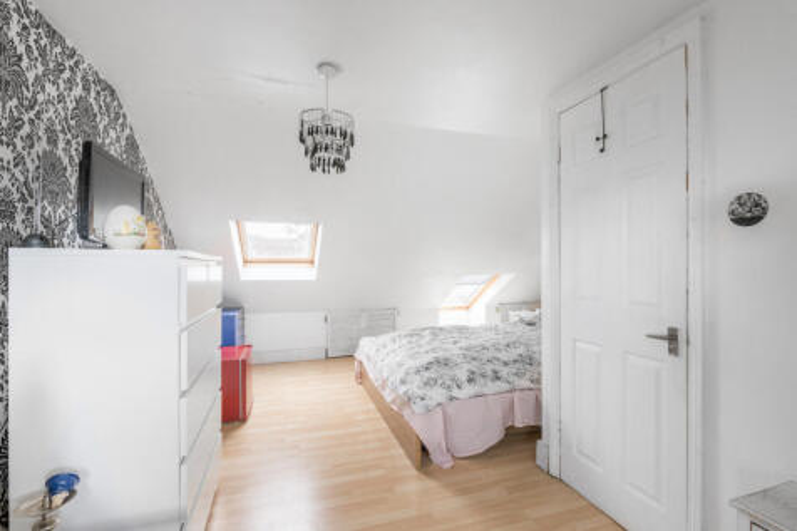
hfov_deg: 96.8
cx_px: 398
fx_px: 354
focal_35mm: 16
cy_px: 266
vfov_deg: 73.7
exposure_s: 1/60
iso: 800
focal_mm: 16
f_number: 8
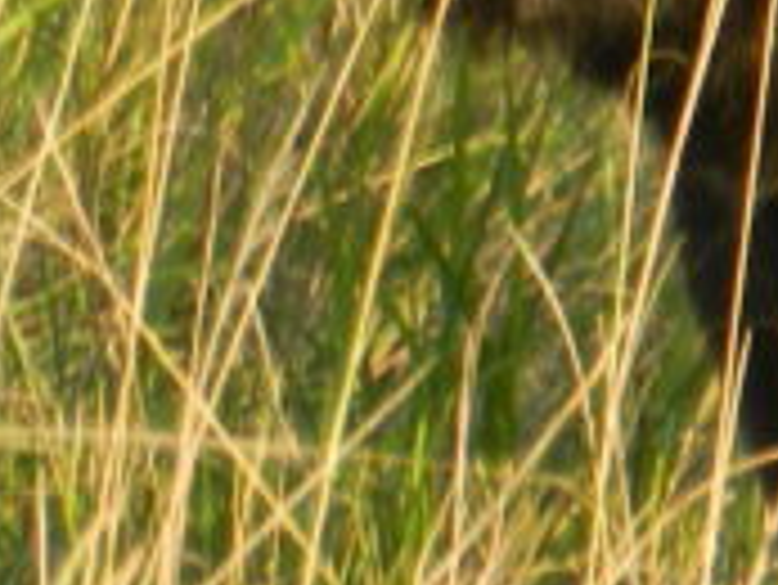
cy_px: -693
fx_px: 49592
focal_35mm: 2205
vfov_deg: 0.7
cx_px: 922
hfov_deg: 0.9
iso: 160
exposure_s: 1/100
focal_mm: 66.1
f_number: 5.6
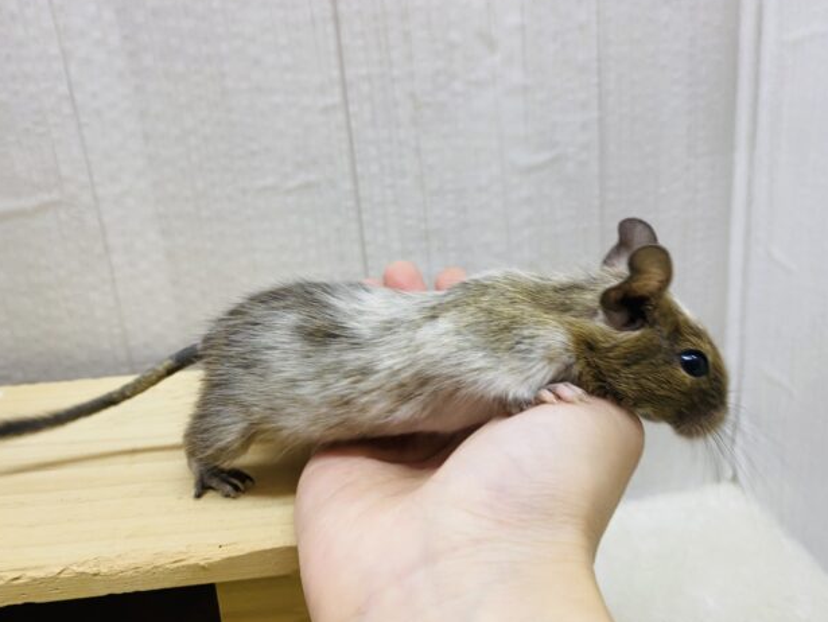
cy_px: 304
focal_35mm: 26
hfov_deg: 67.3
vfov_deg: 53.1
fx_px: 622
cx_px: 401
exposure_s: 1/50
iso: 80
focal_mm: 4.25
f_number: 1.8
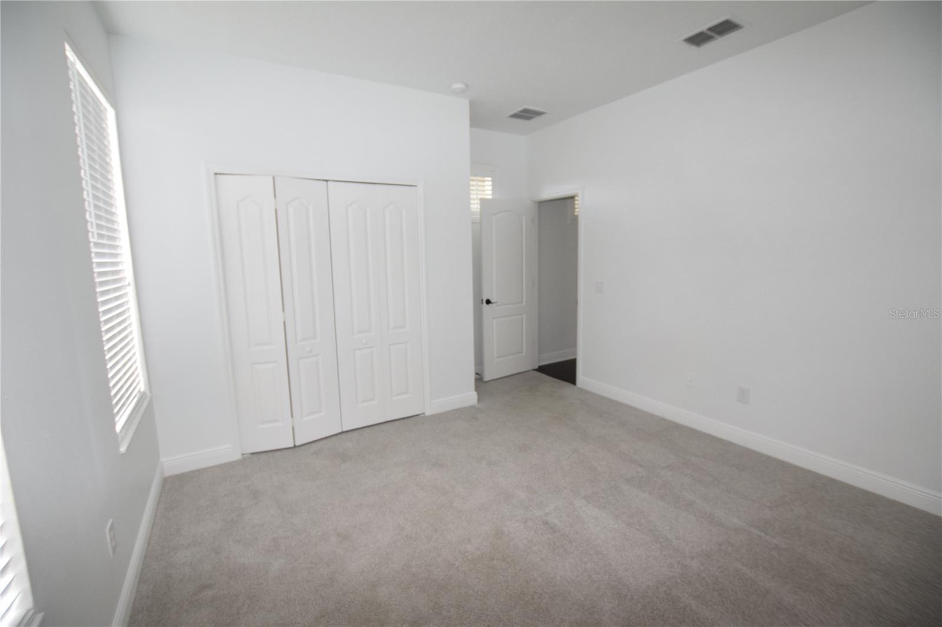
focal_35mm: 15
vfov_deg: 77.3
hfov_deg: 100.4
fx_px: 392
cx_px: 471
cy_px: 314
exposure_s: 1/80
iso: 800
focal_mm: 10
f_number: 4.5
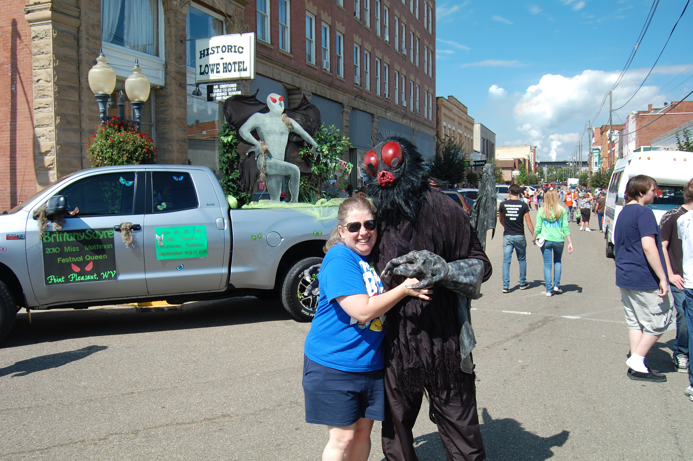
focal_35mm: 30
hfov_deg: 62.0
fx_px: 577
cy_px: 230
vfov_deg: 43.5
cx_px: 346
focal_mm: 20
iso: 200
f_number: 7.1
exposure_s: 1/200
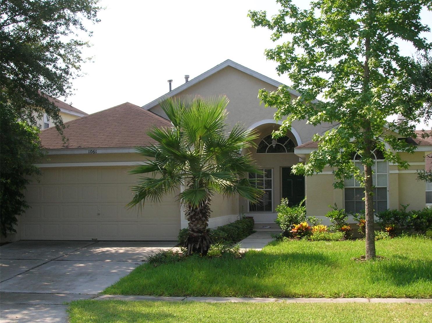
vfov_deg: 27.0
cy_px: 170
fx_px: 673
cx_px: 233
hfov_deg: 35.6
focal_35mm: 54
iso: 50
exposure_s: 1/140
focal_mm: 8.4
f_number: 5.6
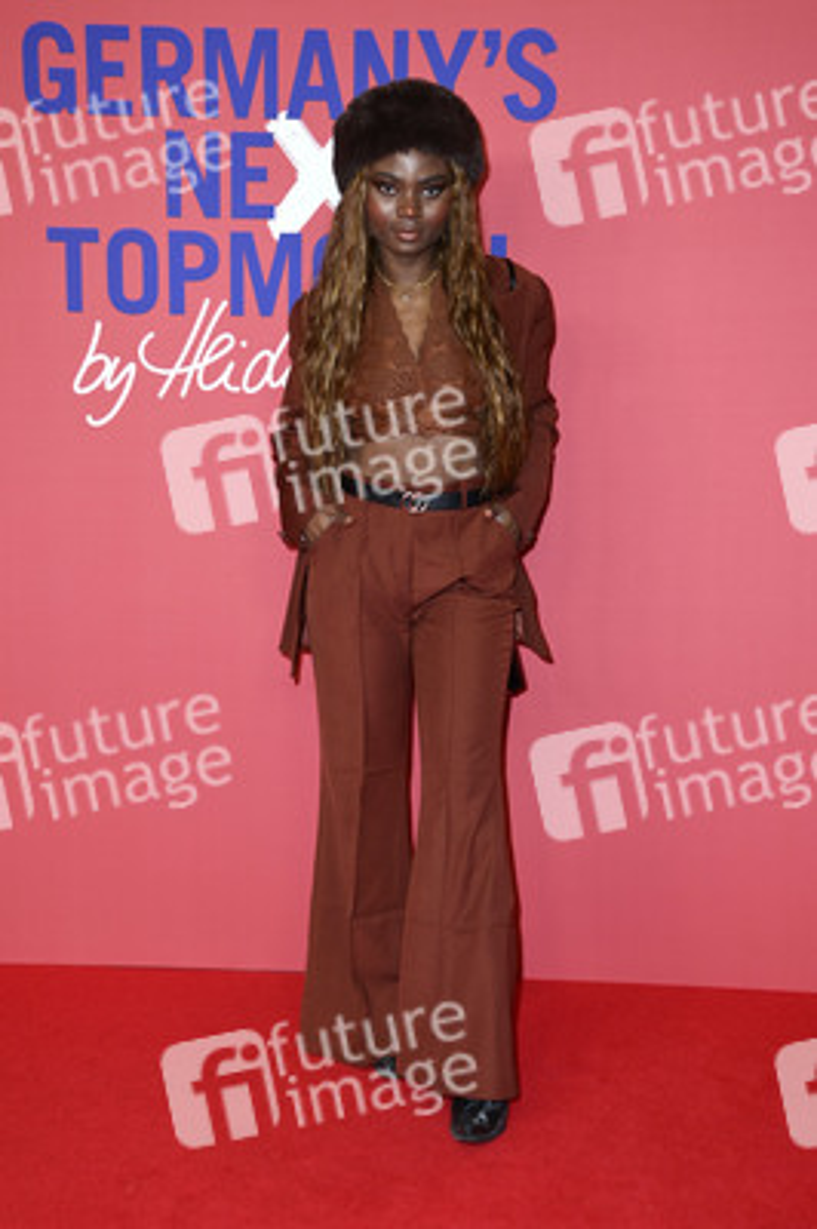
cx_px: 408
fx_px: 1909
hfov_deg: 24.2
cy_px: 614
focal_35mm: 56
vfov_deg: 35.7
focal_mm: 56
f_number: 5.6
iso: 640
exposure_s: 1/200
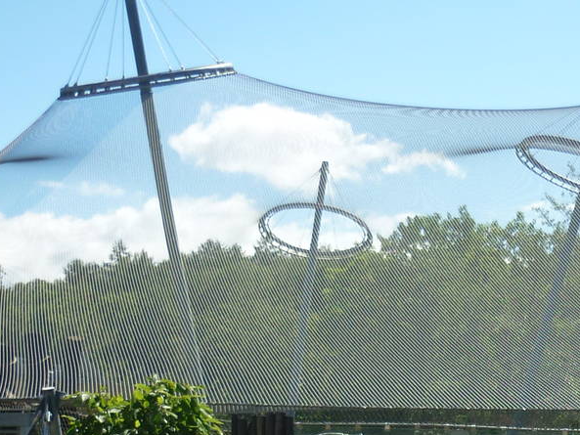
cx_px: 538
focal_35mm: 89
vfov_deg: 16.2
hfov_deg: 21.4
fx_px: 1492
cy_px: 461
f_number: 8
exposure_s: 1/125
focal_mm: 5.5
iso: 80
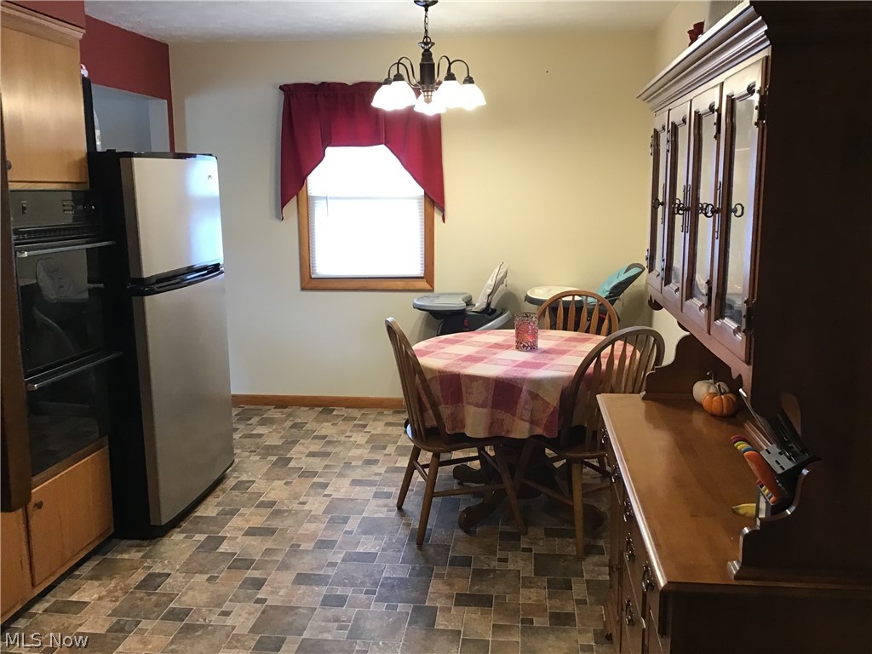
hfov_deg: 58.4
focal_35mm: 31
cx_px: 436
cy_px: 327
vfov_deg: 45.4
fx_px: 781
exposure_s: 1/30
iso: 100
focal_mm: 3.3
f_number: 2.4
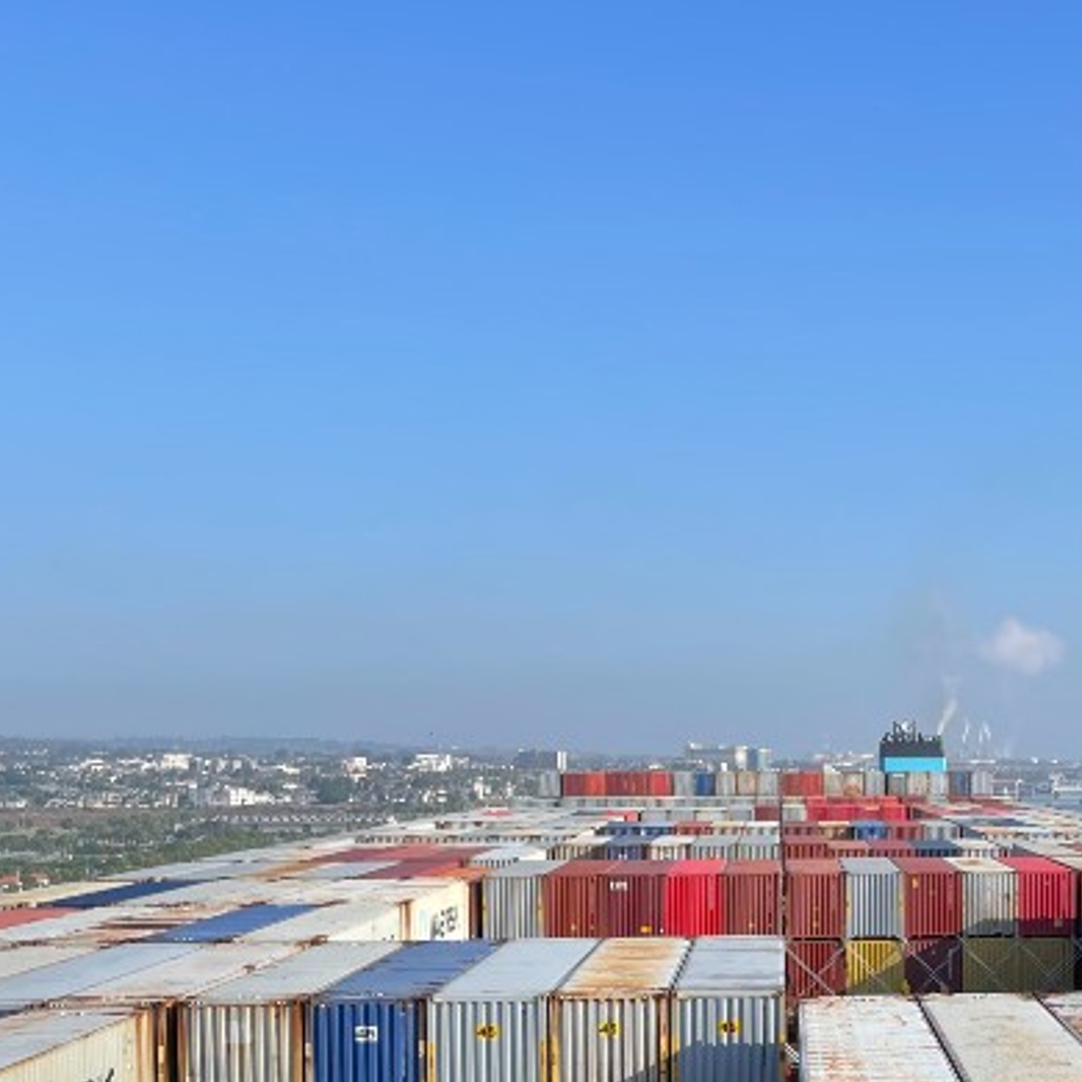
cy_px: 929
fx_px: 2086
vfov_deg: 28.2
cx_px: 974
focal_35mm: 59
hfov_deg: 28.0
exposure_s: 1/3401
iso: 32
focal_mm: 4.2
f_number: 1.6
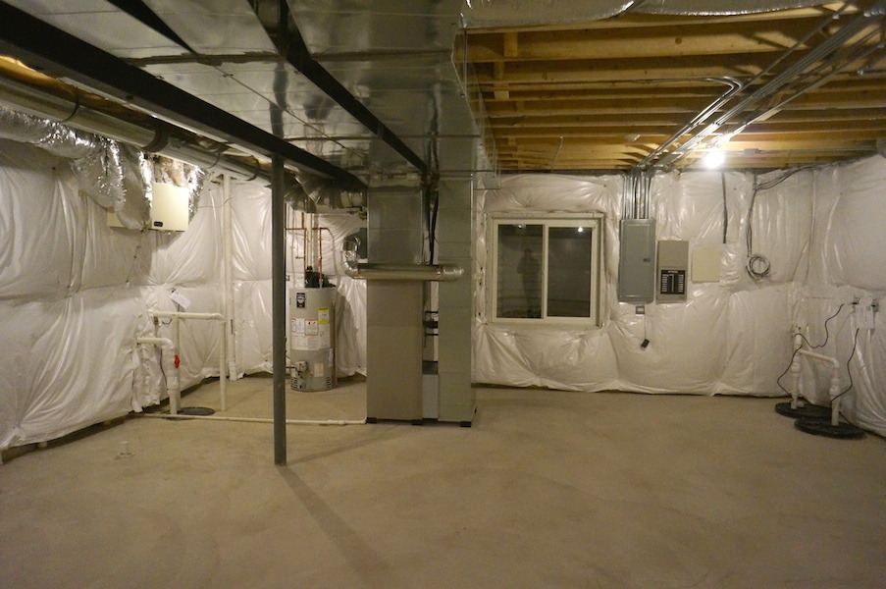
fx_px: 590
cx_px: 443
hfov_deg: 73.8
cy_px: 294
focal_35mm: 24
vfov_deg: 53.0
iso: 3200
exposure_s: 1/160
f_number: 3.5
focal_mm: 16
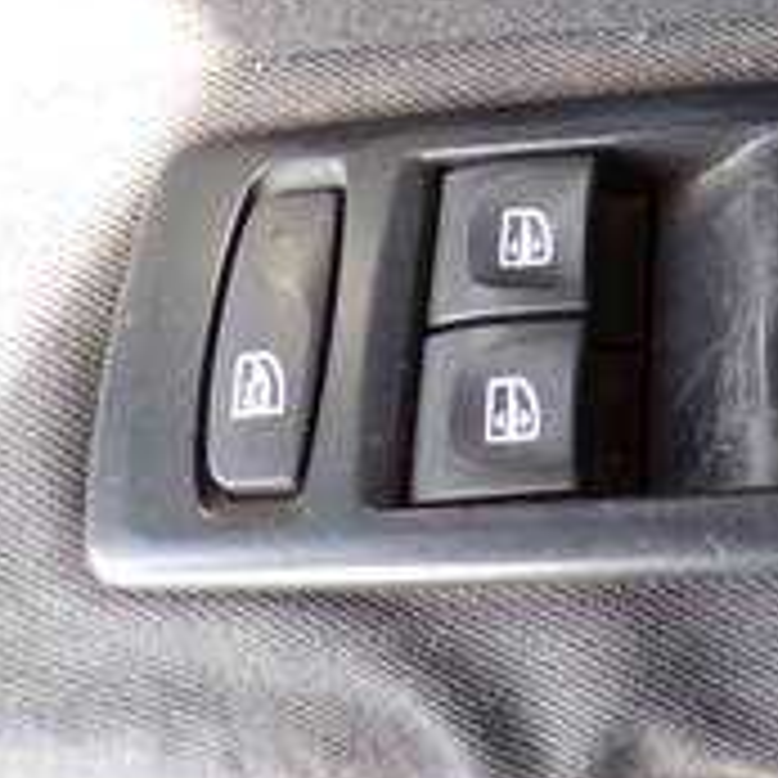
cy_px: 279
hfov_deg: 25.3
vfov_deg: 28.9
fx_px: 1500
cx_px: 994
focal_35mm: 59
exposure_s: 1/40
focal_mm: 4.3
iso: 100
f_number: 3
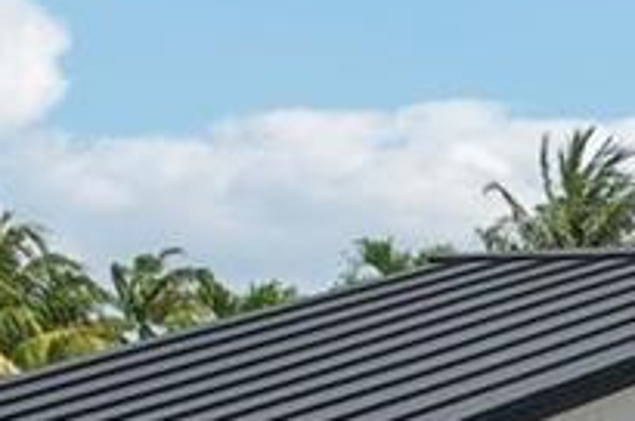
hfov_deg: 10.7
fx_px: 3029
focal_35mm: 172
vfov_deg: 7.8
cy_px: 566
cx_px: 1354
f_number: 2.8
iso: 120
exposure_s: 1/2500
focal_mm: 8.4
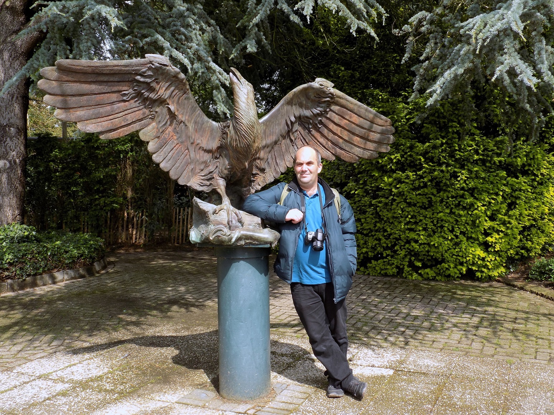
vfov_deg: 41.8
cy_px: 208
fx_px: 544
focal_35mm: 34
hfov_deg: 54.0
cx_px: 277
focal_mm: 6.1
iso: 80
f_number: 3.4
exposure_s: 1/400
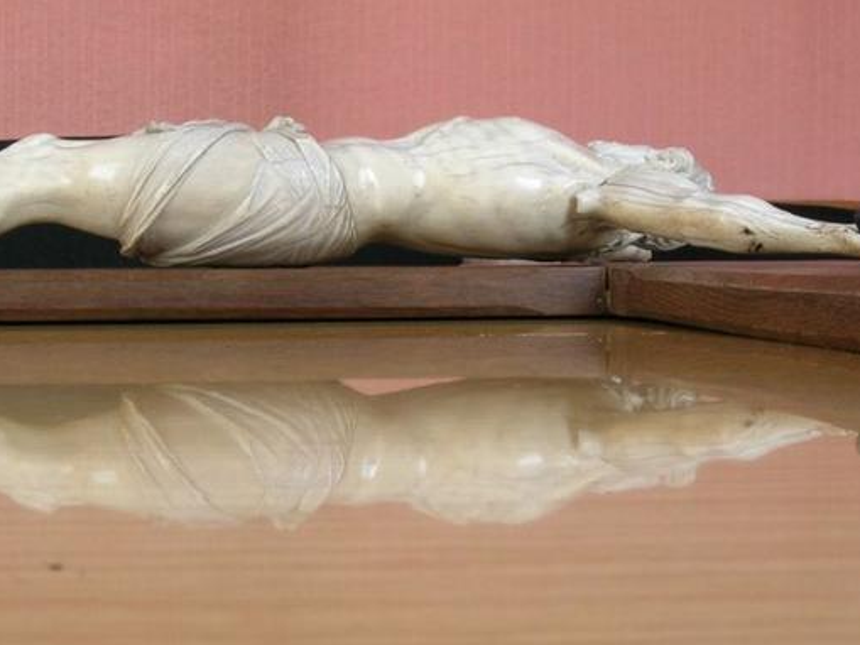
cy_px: 287
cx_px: 291
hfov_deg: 29.2
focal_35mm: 66
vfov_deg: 22.3
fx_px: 1640
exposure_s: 1/5.5
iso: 100
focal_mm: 8.7
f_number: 7.2
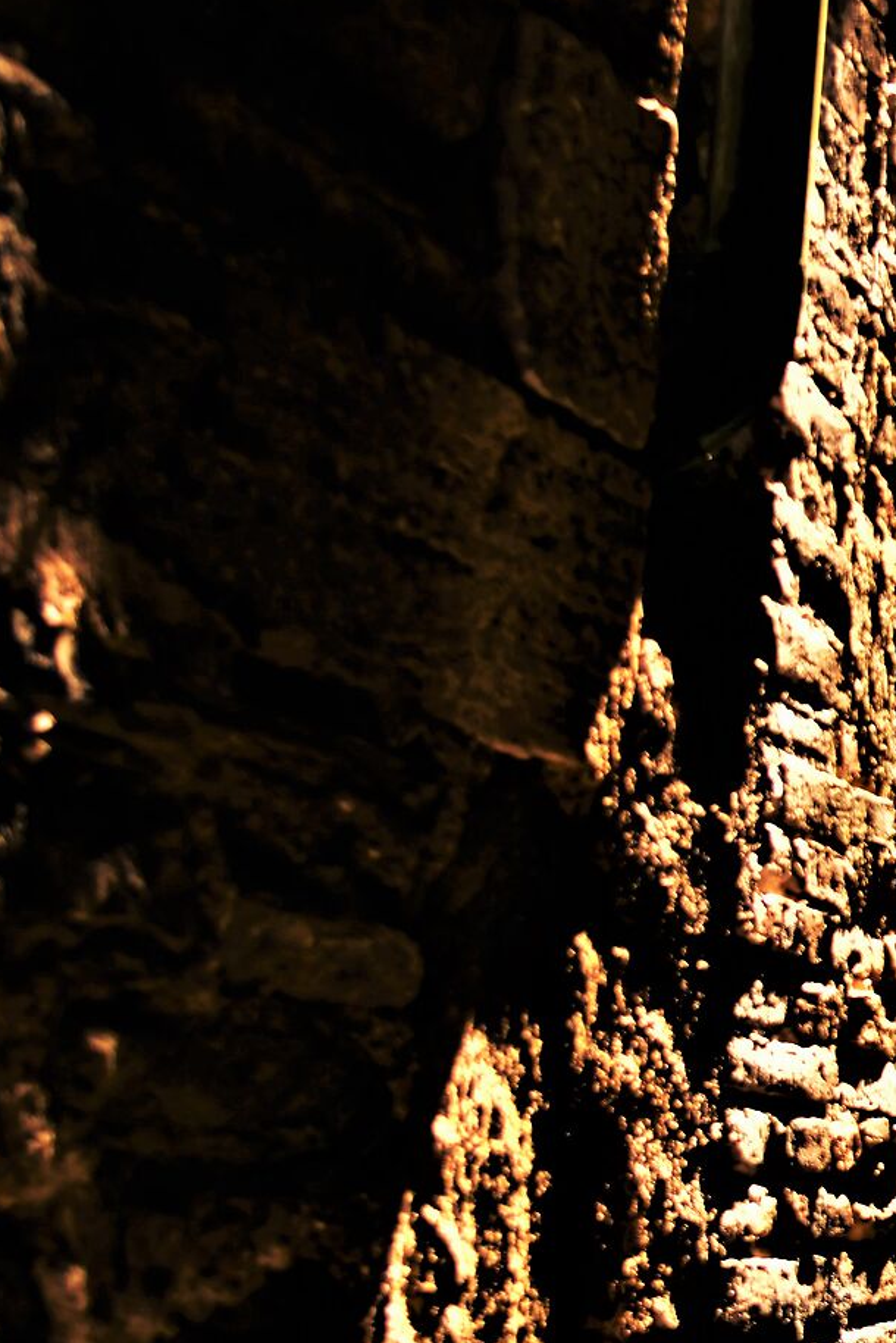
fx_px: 3133
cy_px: 758
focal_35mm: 84
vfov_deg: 24.2
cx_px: 1707
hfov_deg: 14.1
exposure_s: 1/200
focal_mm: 32
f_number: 4.5
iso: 64
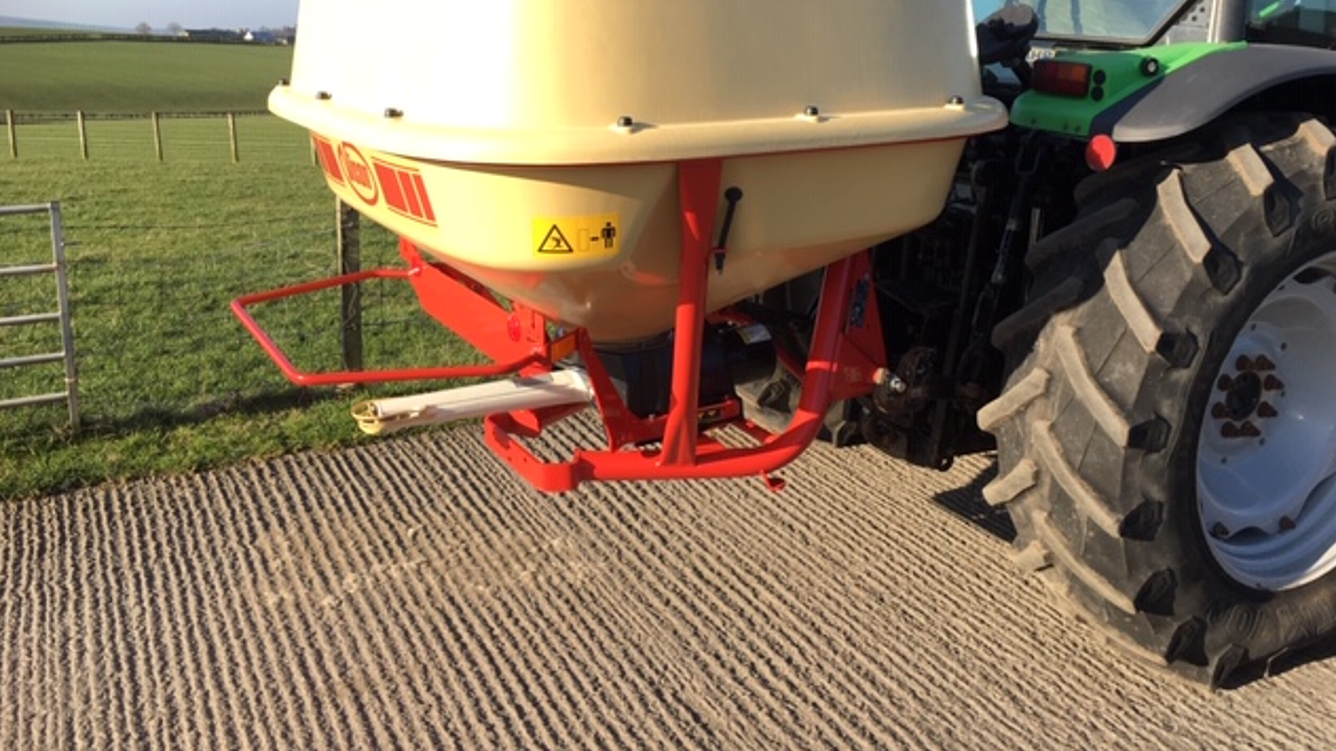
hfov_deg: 61.0
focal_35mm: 32
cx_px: 666
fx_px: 1133
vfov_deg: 36.3
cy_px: 258
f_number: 2.2
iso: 25
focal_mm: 4.15
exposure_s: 1/615
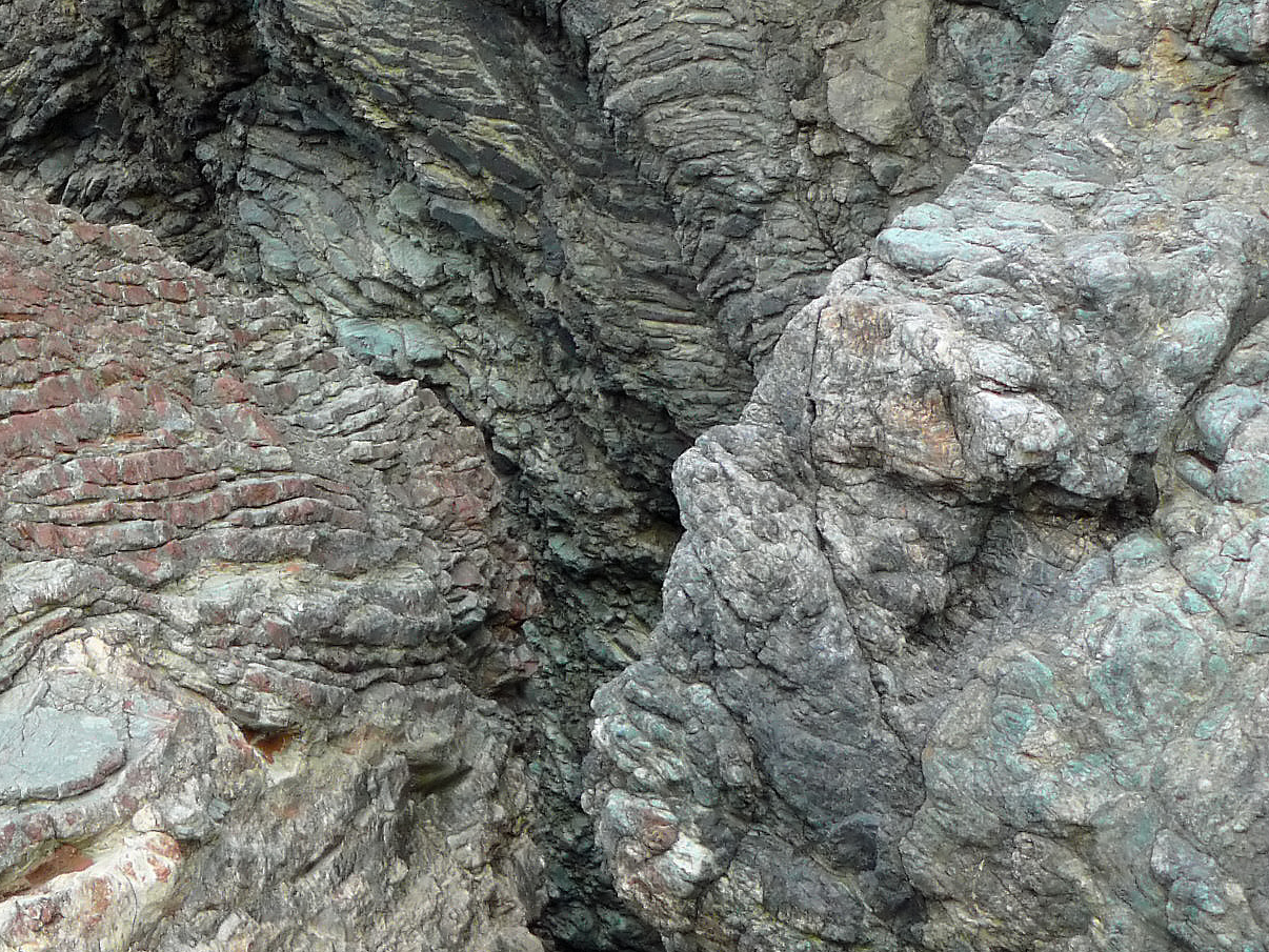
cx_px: -274
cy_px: 453
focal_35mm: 135
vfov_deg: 11.0
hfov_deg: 14.1
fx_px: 4950
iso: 100
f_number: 3.2
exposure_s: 1/100
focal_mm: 8.8
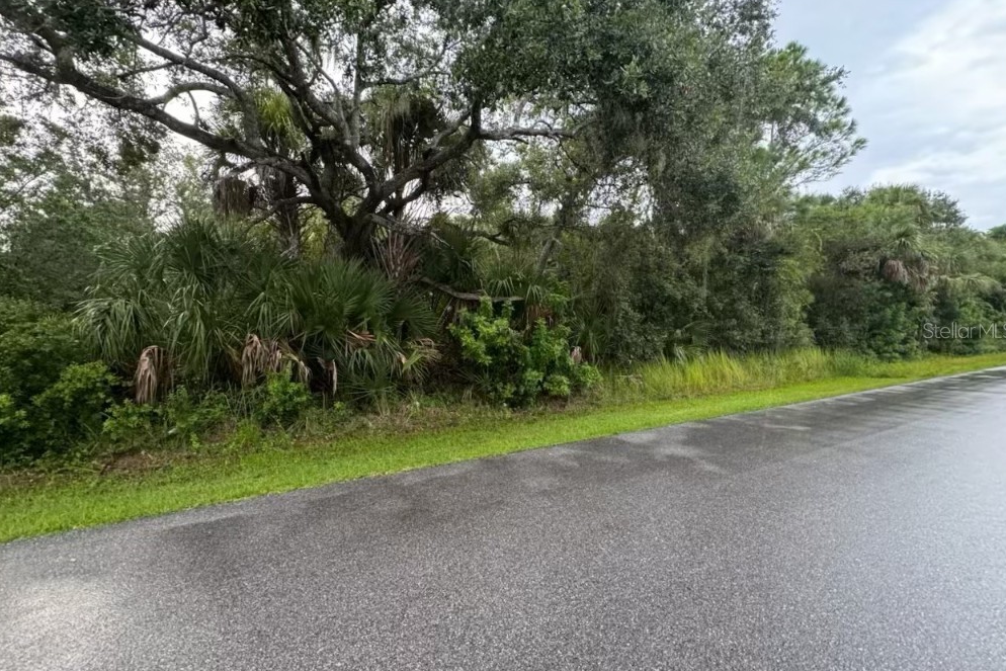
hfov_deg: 100.4
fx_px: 419
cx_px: 500
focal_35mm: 15
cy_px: 330
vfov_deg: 77.3
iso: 320
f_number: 2.2
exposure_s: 1/87
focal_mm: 2.22
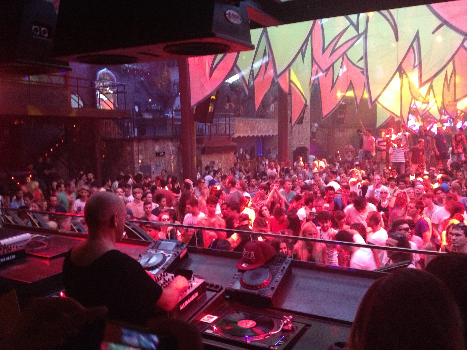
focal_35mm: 35
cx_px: 234
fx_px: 472
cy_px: 175
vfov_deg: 40.7
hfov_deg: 52.6
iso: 500
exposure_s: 1/15
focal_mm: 4.28
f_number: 2.4
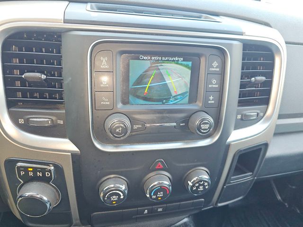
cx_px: 152
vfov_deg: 58.9
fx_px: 201
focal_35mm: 23
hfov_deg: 73.9
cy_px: 114
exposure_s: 1/60
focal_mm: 6.3
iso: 50
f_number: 1.7
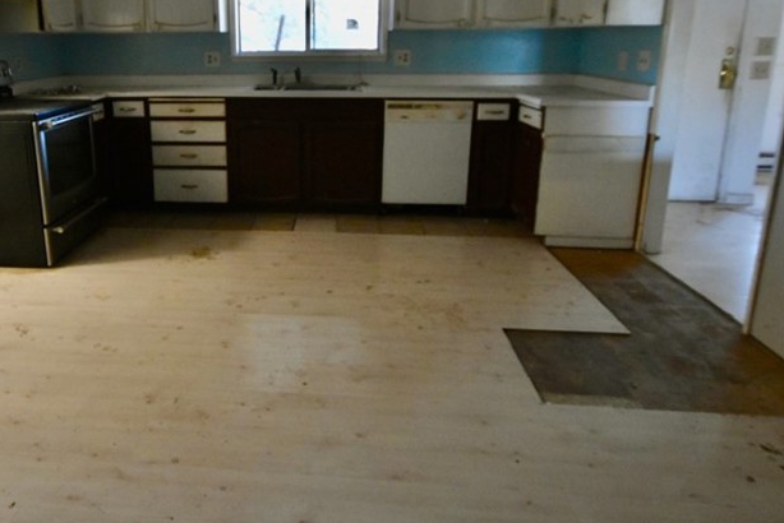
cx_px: 283
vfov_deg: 50.0
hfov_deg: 70.1
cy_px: 155
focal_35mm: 25
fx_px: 545
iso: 2500
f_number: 3.5
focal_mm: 10
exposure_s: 1/125
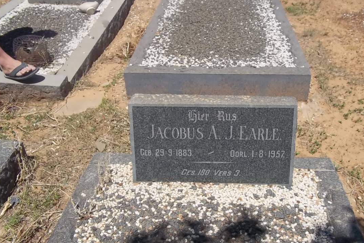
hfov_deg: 51.8
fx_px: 374
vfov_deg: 35.9
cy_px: 135
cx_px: 198
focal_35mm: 37
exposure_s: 1/640
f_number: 5.5
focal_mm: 5.7
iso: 80
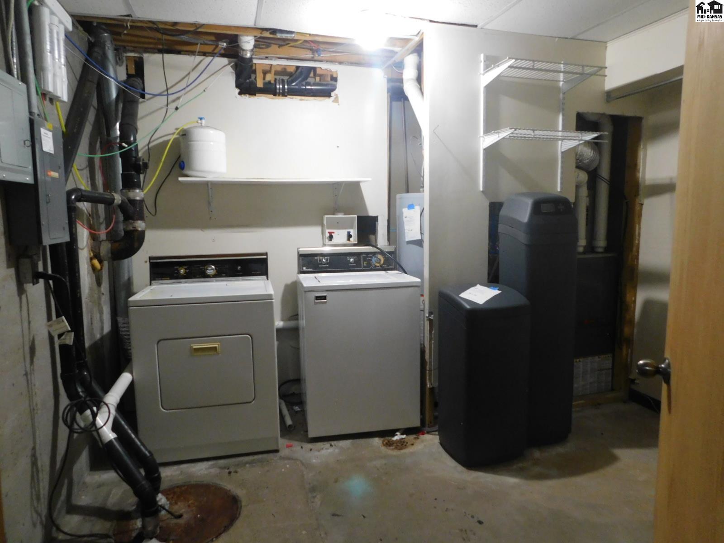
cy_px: 272
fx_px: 481
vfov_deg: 58.9
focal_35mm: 23
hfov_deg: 73.9
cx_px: 362
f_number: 3
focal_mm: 4
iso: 400
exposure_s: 1/25
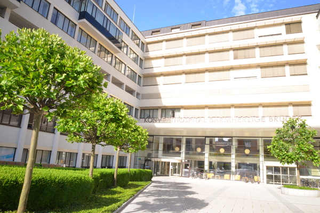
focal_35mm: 24
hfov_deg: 73.7
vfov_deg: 53.1
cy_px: 106
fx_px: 213
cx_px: 160
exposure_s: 1/200
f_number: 22
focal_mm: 24
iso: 4000
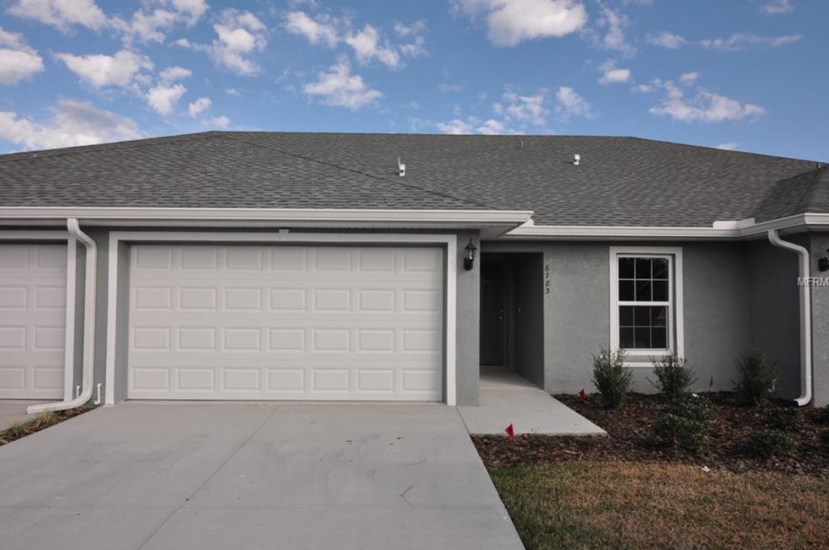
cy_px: 282
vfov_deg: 57.0
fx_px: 506
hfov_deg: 78.7
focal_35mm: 22
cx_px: 412
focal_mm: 14
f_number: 14
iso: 800
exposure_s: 1/200
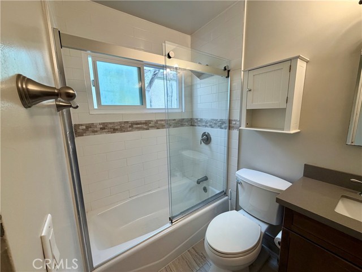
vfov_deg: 85.7
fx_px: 146
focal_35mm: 14
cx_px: 181
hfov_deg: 102.1
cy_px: 136
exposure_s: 1/120
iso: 160
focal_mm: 2.22
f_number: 2.2
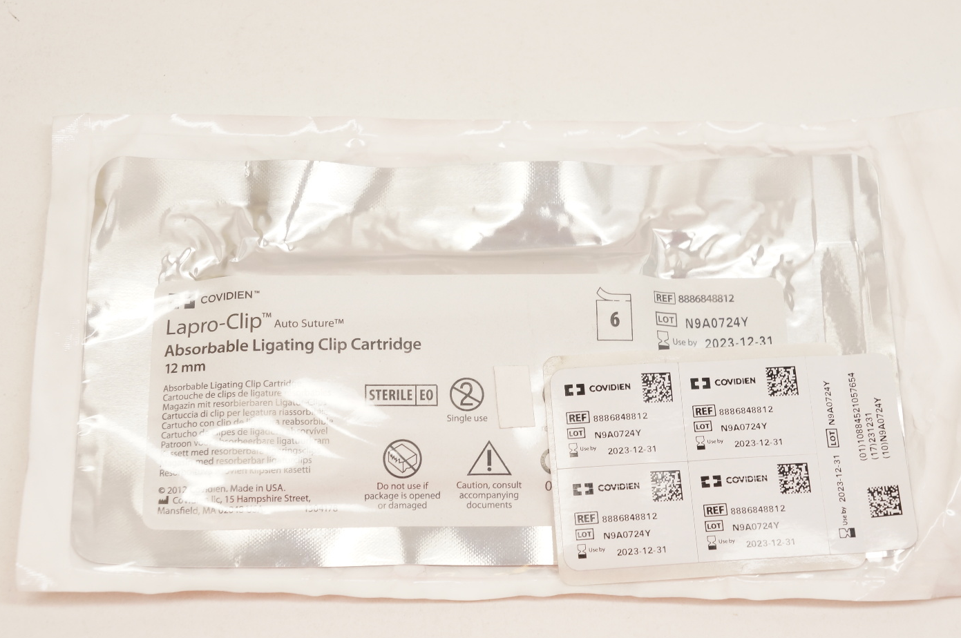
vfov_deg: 19.7
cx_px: 516
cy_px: 362
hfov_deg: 29.3
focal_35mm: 69
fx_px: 1840
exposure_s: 1/60
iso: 400
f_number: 7.1
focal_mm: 40
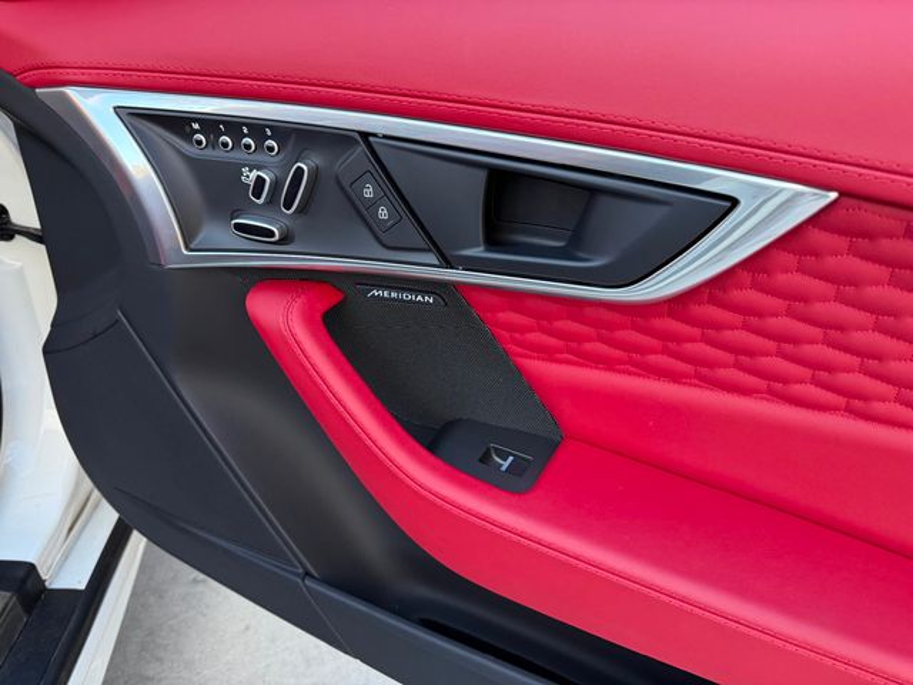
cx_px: 456
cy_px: 342
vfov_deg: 56.8
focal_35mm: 24
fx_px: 633
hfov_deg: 71.6
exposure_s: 1/218
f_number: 1.78
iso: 200
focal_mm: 6.76
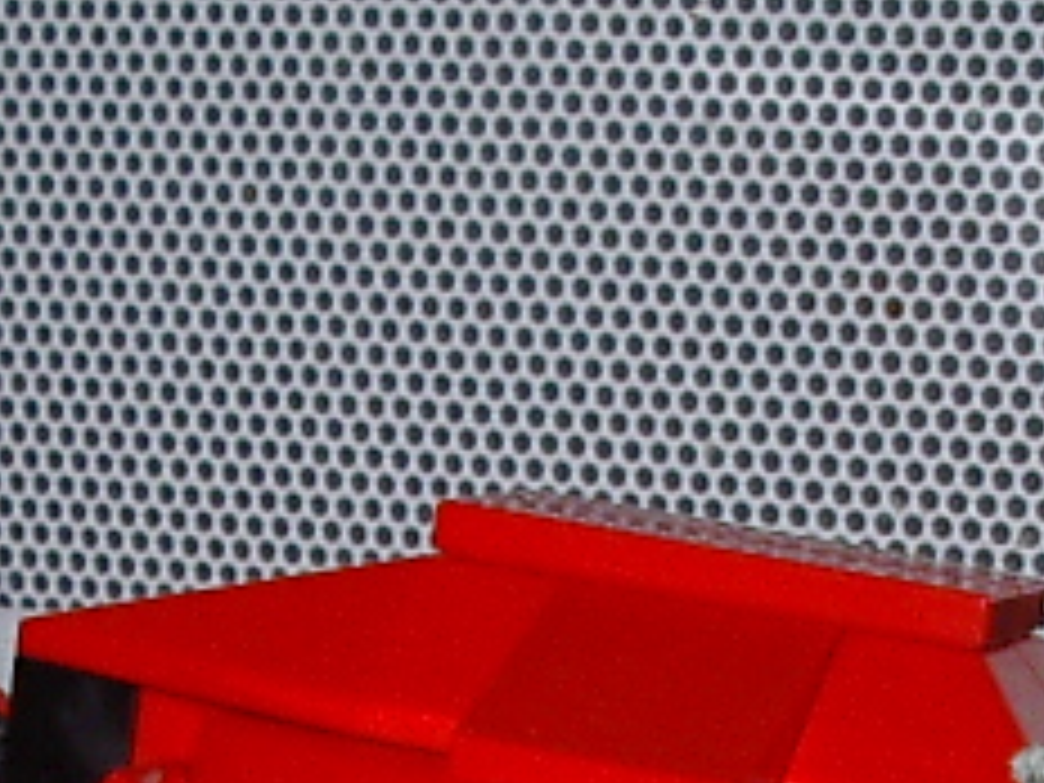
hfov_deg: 11.7
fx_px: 5067
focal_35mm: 168
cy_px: 1269
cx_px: 212
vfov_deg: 8.6
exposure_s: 1/60
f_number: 4.8
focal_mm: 5.8
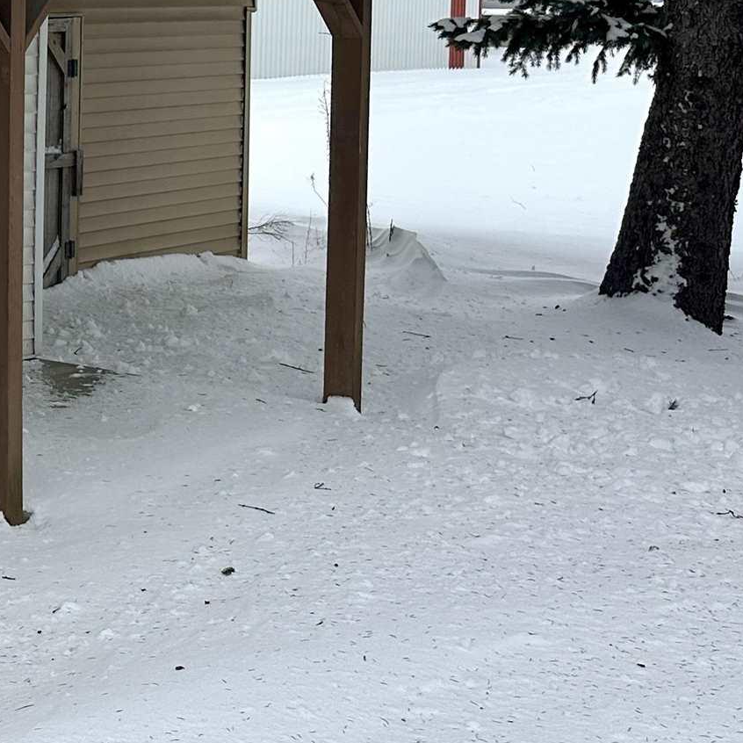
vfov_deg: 22.1
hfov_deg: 19.0
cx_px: -456
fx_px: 1870
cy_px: 131
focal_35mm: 77
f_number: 1.78
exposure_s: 1/5525
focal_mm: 6.86
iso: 80
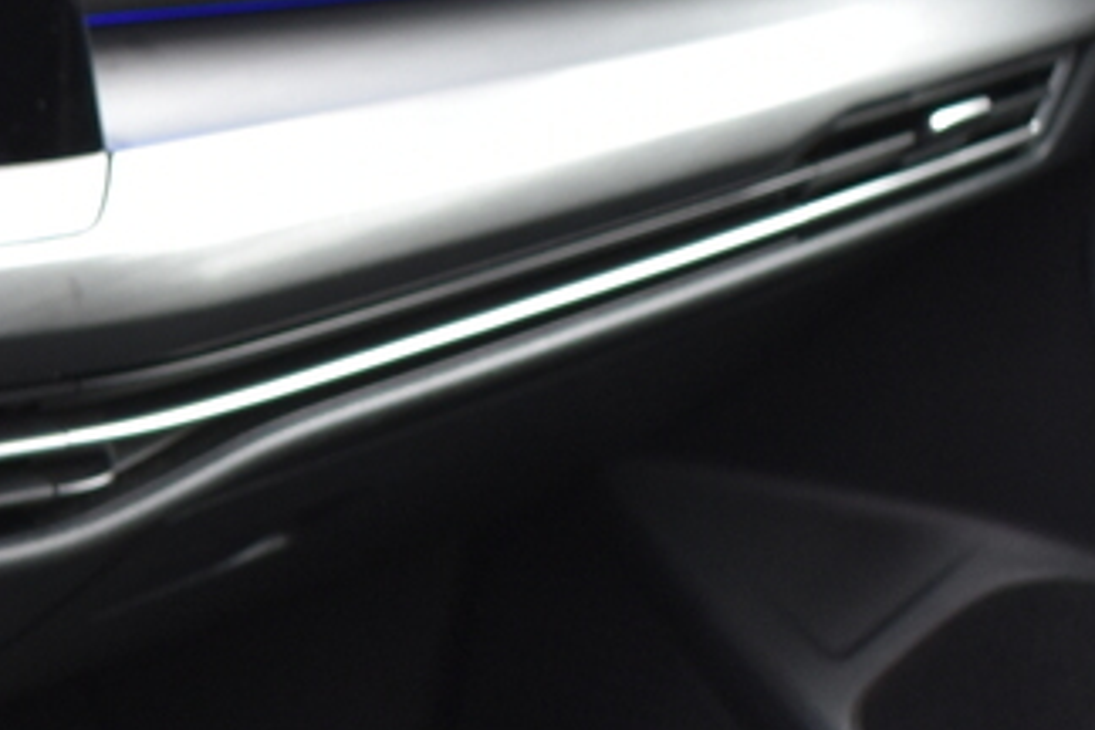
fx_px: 4106
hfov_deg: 14.2
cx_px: -527
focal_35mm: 135
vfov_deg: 9.7
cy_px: 1217
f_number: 4
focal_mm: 18
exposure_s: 1/60
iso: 400
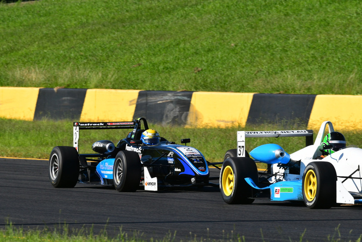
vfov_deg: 2.6
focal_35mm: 525
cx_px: 181
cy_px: 121
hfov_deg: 3.9
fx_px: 5281
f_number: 13
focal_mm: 350
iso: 500
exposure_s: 1/640
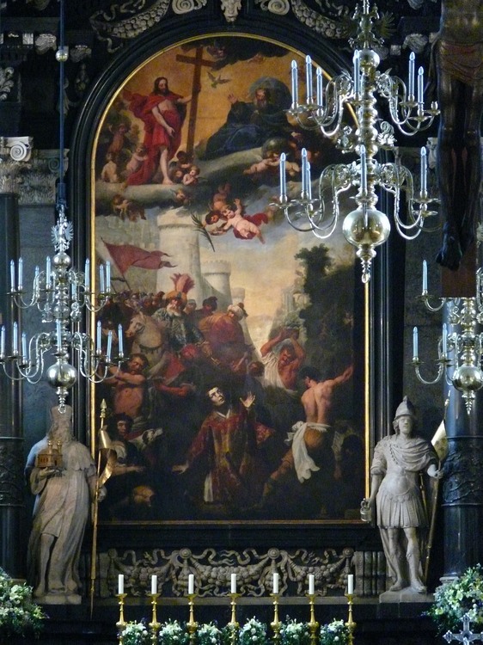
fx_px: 5063
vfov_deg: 7.3
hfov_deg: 5.5
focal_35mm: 272
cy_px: 322
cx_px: 242
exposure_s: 1/10
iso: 800
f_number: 3.6
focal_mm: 57.5
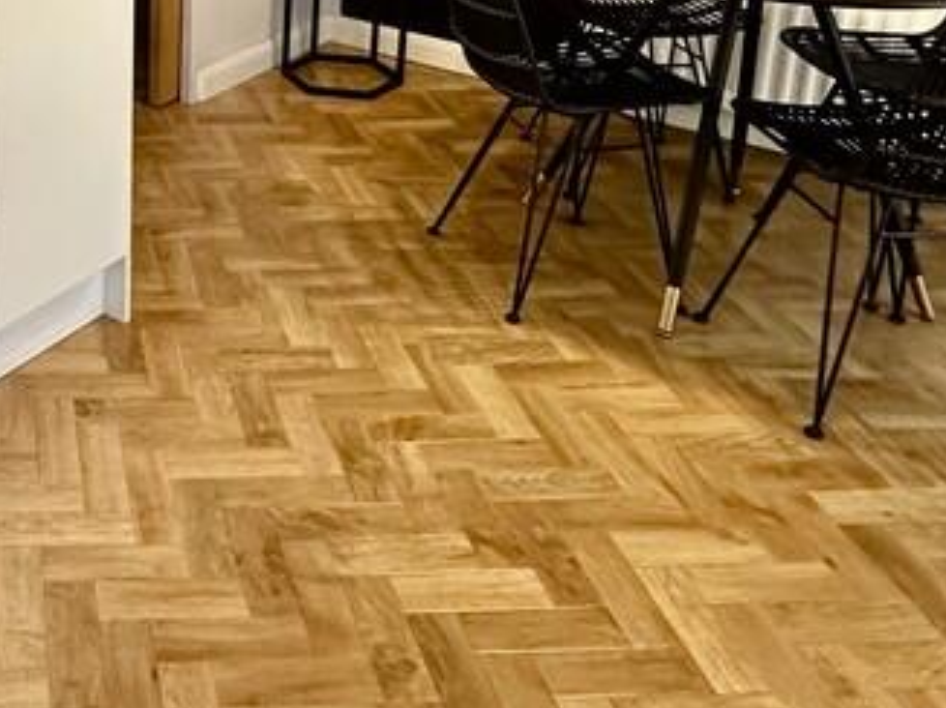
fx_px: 1202
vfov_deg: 29.9
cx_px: 29
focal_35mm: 44
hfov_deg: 38.7
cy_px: -49
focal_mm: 2.22
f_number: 2.2
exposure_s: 1/100
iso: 320
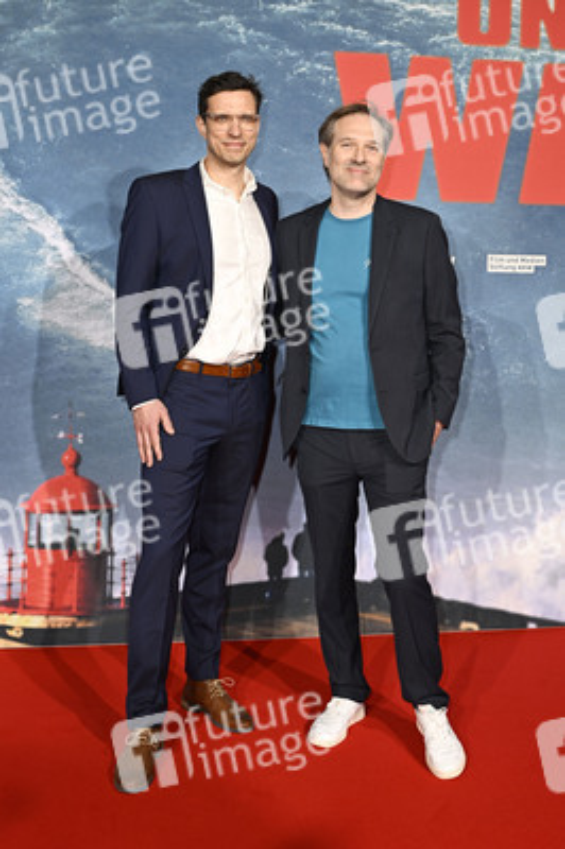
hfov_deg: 38.3
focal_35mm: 34
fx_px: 814
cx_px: 282
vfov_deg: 55.1
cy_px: 424
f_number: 3.5
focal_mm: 34.5
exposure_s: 1/200
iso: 125
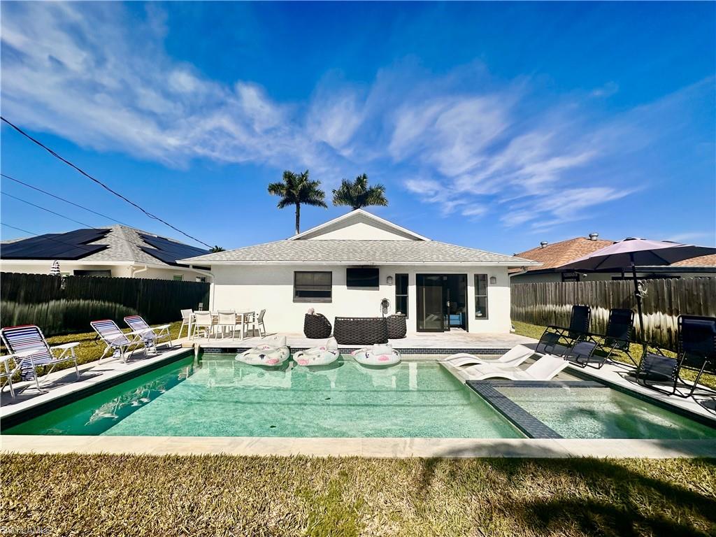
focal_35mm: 14
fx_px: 290
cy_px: 268
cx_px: 358
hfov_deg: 102.1
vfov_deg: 85.7
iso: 50
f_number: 2.2
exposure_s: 1/6494
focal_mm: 2.22
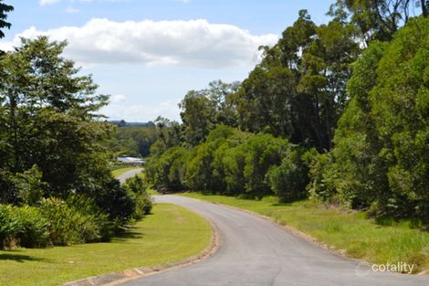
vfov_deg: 20.1
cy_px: 143
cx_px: 214
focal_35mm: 68
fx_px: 804
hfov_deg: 29.9
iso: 100
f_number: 8
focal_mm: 45
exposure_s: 1/200
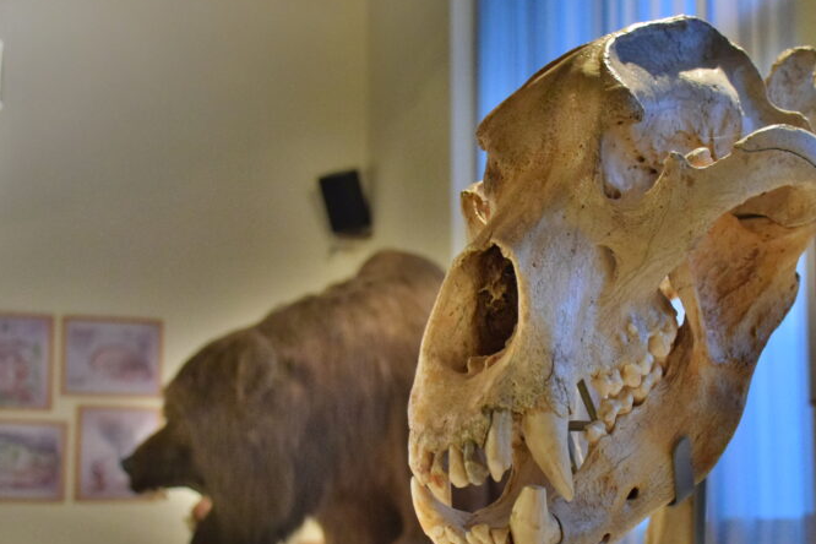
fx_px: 1360
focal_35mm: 60
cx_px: 542
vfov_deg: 22.5
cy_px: 391
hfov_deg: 33.1
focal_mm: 26
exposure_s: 1/40
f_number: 3.8
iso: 3200
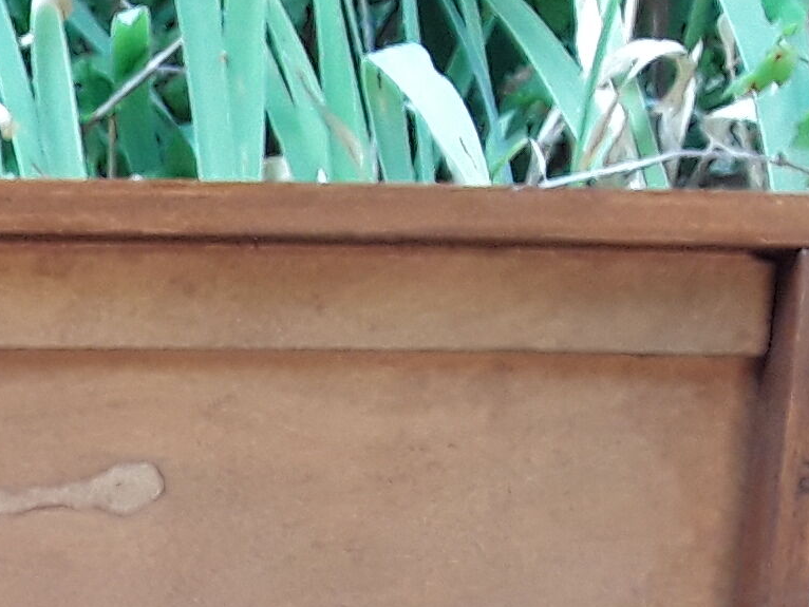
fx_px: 2688
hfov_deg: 14.6
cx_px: -722
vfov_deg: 11.4
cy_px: 1278
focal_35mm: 115
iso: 50
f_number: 1.9
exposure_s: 1/50
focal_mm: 2.91
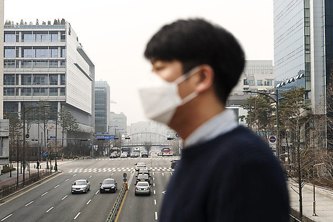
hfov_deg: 39.6
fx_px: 463
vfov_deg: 27.0
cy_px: 111
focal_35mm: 50
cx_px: 166
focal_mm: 50
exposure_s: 1/1250
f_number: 4
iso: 160
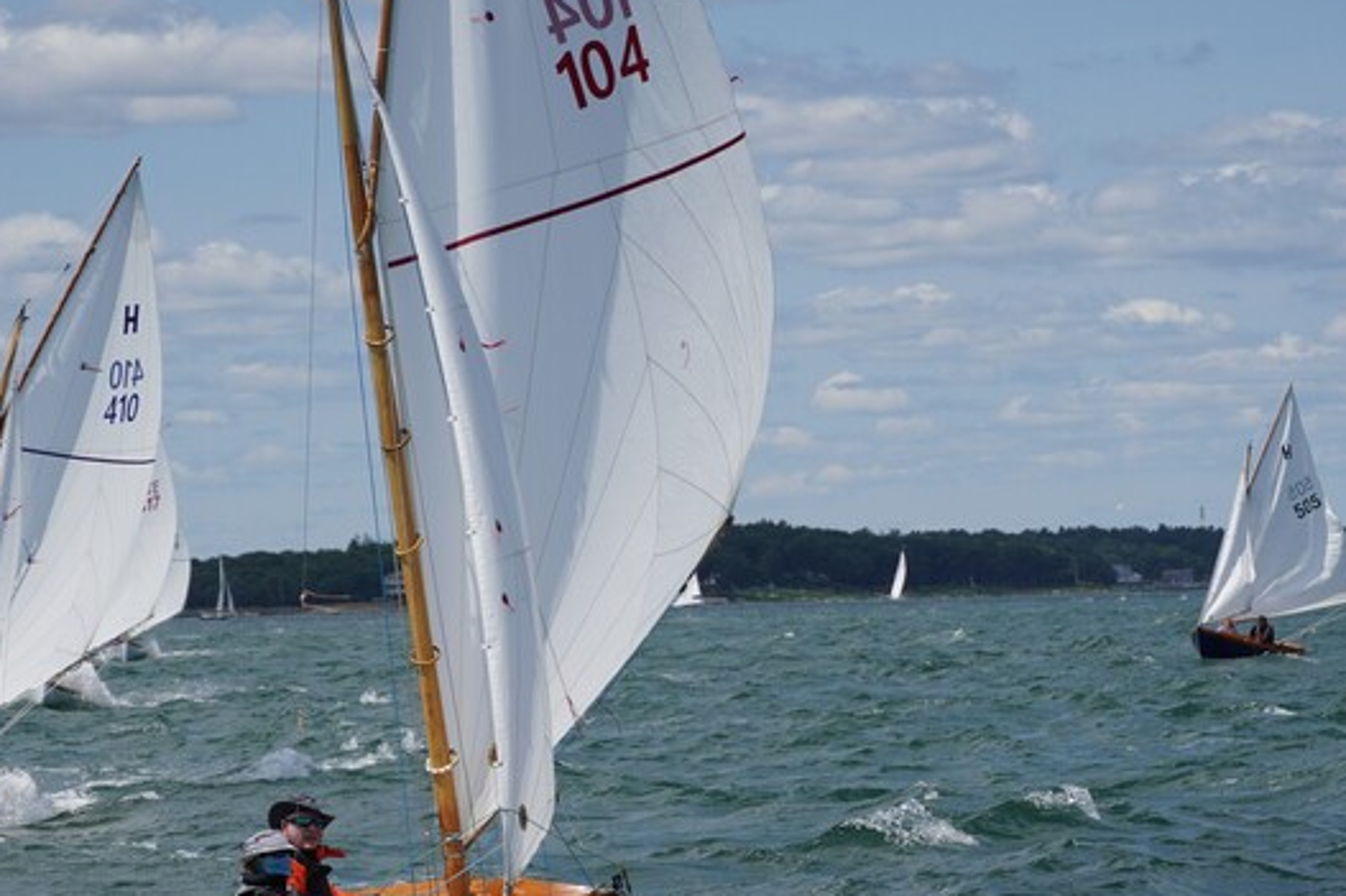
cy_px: 645
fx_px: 6802
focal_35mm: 182
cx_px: 664
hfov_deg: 11.3
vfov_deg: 7.5
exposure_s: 1/1250
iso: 160
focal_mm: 80
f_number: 5.6
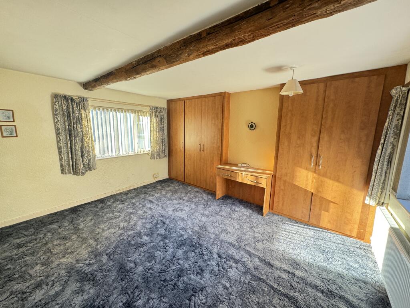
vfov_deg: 85.7
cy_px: 154
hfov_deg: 102.1
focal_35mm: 14
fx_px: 166
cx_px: 205
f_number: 2.2
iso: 125
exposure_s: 1/99
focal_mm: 2.22
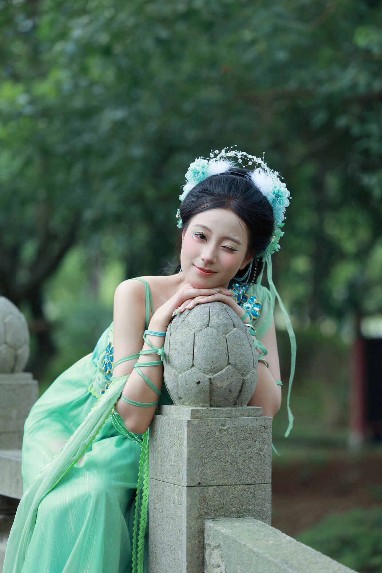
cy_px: 286
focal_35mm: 114
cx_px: 191
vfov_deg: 17.9
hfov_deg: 12.0
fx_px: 1814
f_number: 2.8
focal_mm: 115
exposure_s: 1/125
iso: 500
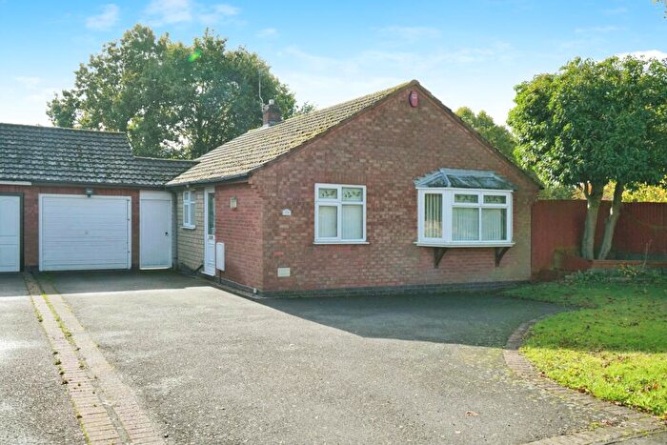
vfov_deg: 38.9
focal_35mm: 34
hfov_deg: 55.8
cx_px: 334
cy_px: 222
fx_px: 630
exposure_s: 1/2000
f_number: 10
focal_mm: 34
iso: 2000
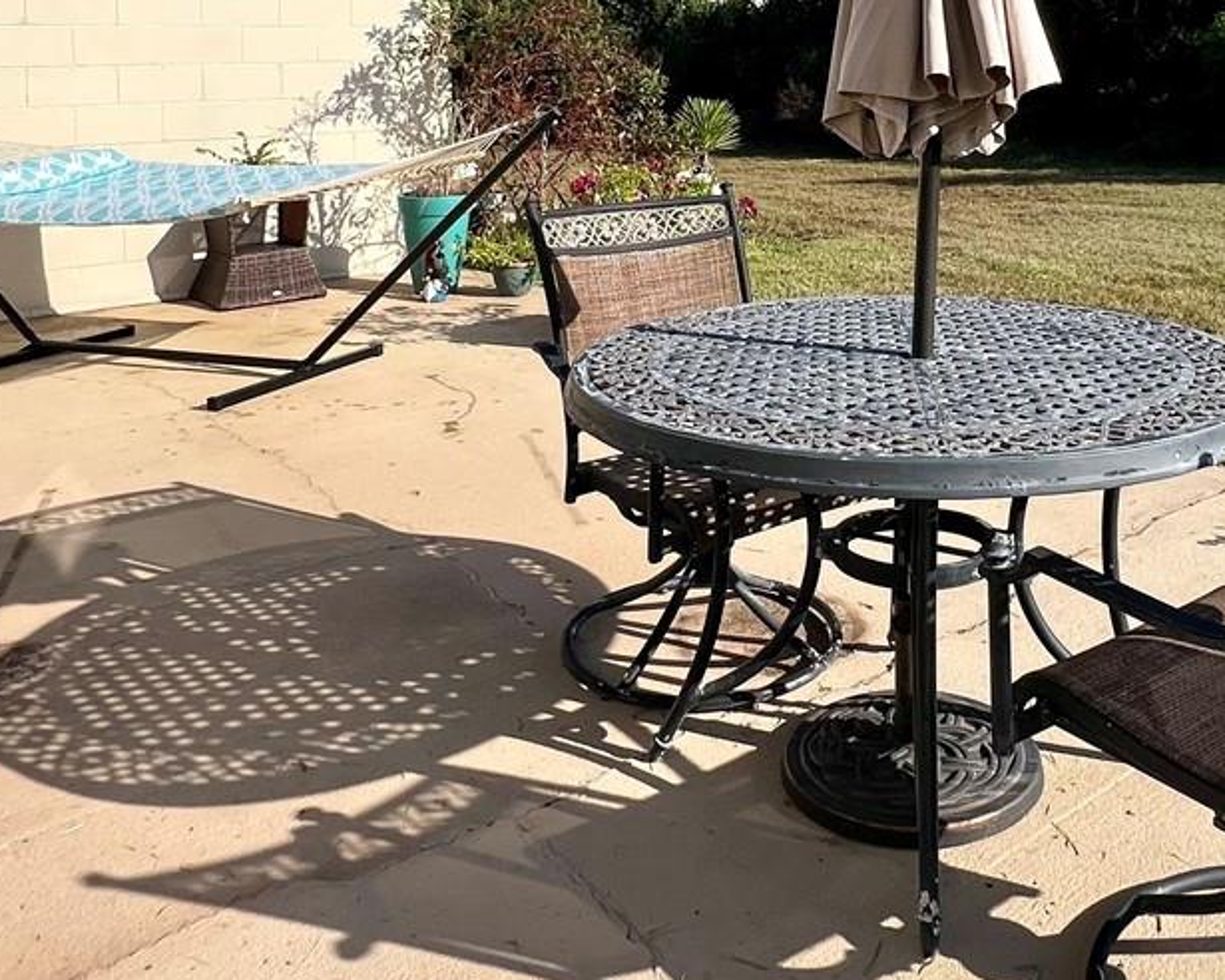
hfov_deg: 53.0
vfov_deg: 40.7
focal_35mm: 33
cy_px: 78
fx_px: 1196
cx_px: 831
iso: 32
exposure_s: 1/2053
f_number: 1.8
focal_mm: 1.57
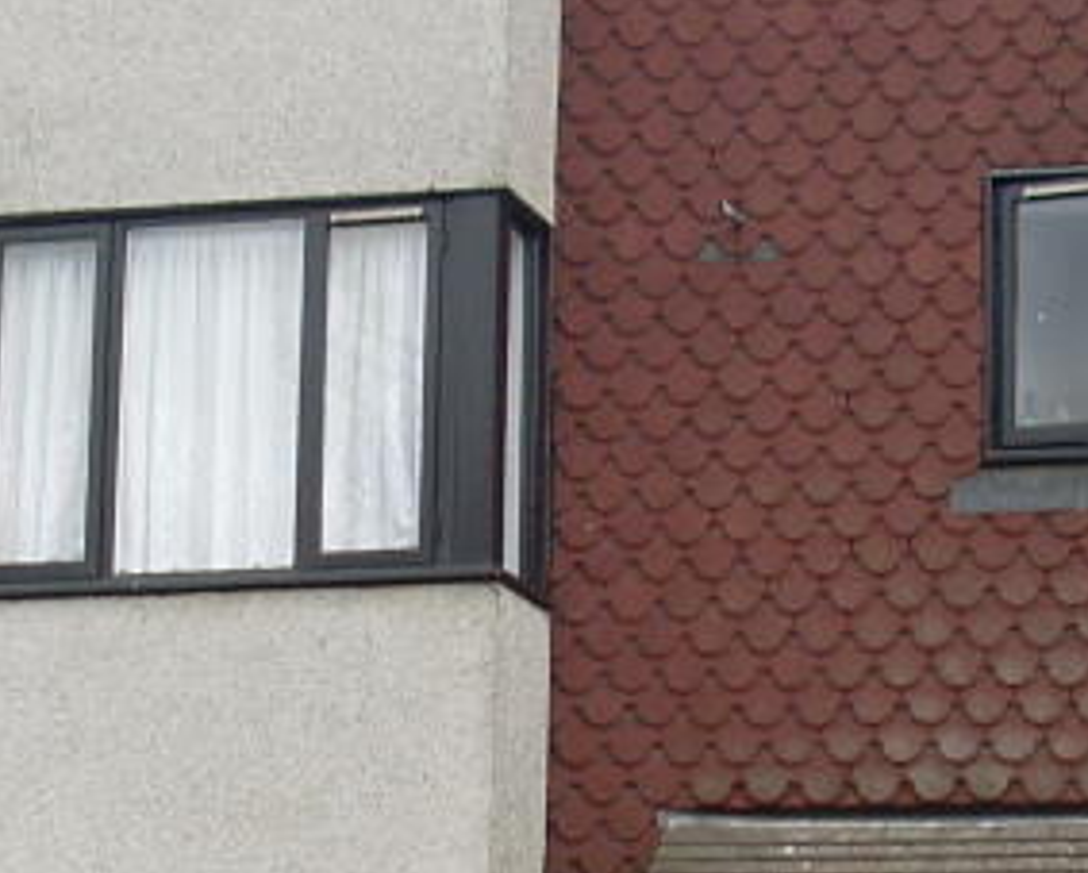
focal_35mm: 134
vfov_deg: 11.5
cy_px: 600
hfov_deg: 14.3
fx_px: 4319
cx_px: 730
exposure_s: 1/90
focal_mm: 6.3
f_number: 7.7
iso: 80
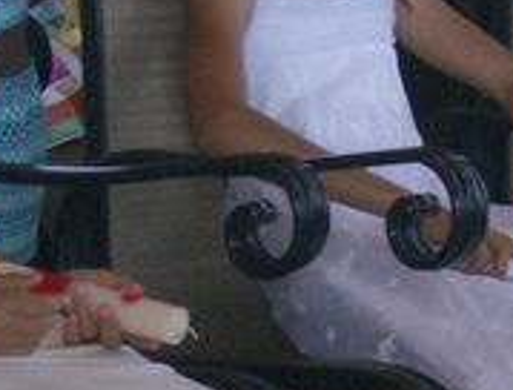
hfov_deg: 5.1
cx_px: 224
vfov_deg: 3.9
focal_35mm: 385
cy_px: 100
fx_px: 5732
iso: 200
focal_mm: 18
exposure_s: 1/125
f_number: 4.8
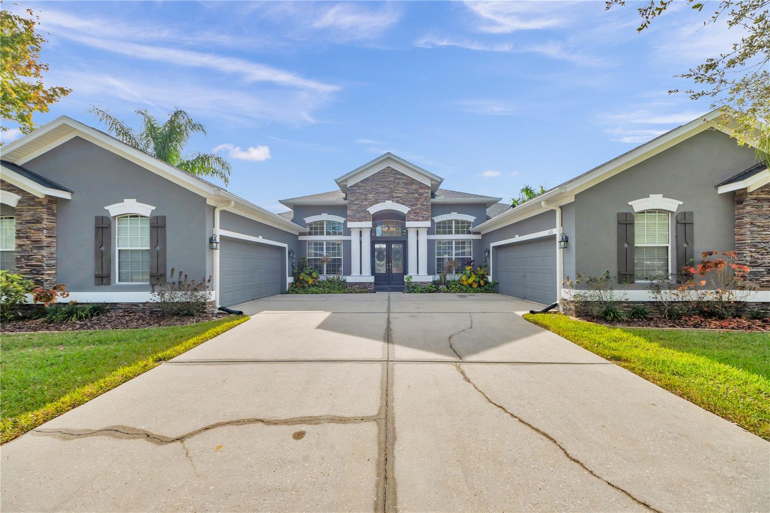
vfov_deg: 90.0
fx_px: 257
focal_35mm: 12
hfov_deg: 112.6
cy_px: 256
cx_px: 385
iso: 100
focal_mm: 8
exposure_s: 1/250
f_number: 9
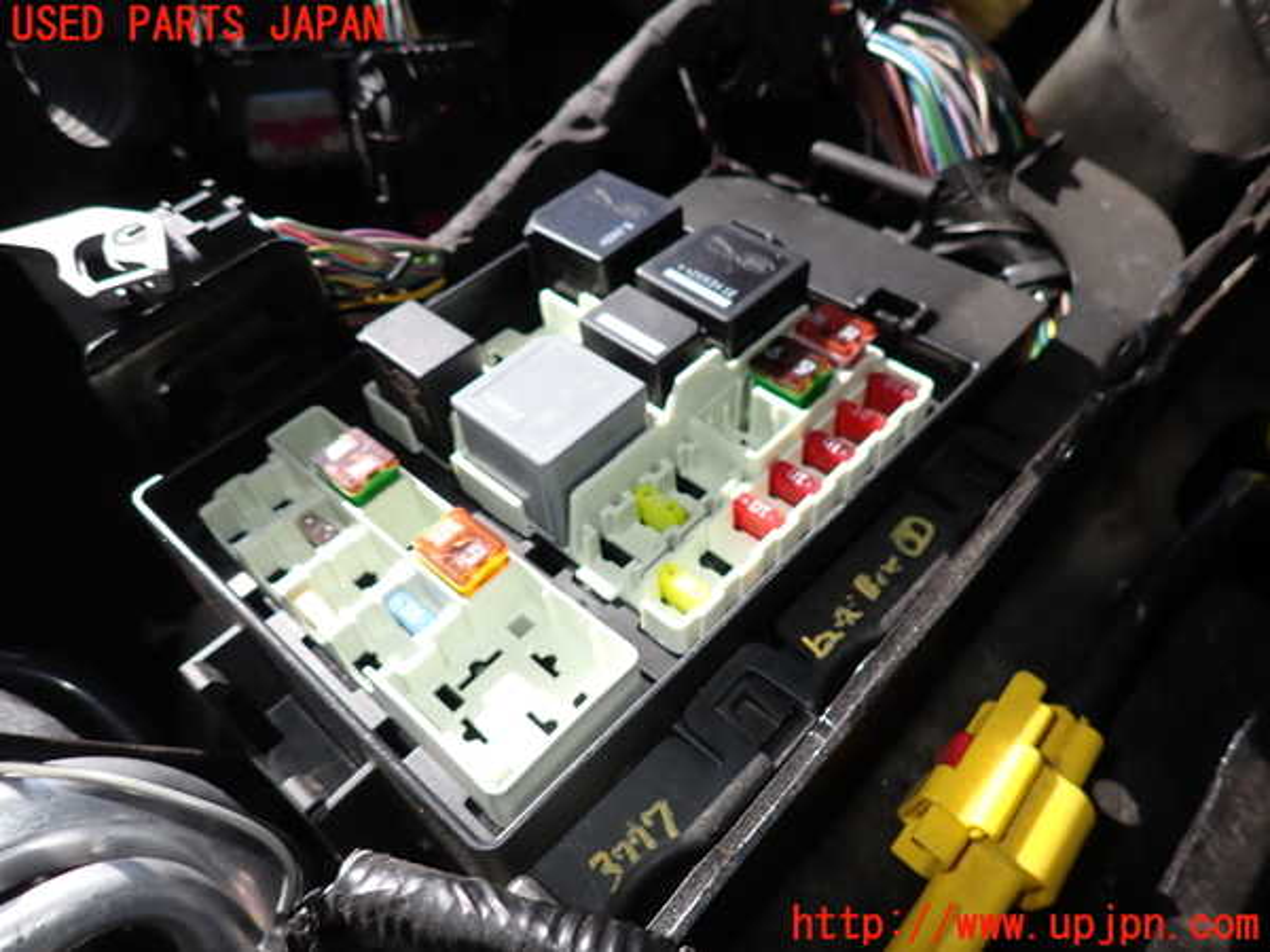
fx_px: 917
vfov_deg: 54.9
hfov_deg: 69.4
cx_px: 635
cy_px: 476
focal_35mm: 25
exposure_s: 1/125
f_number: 5.6
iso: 100
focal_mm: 4.5
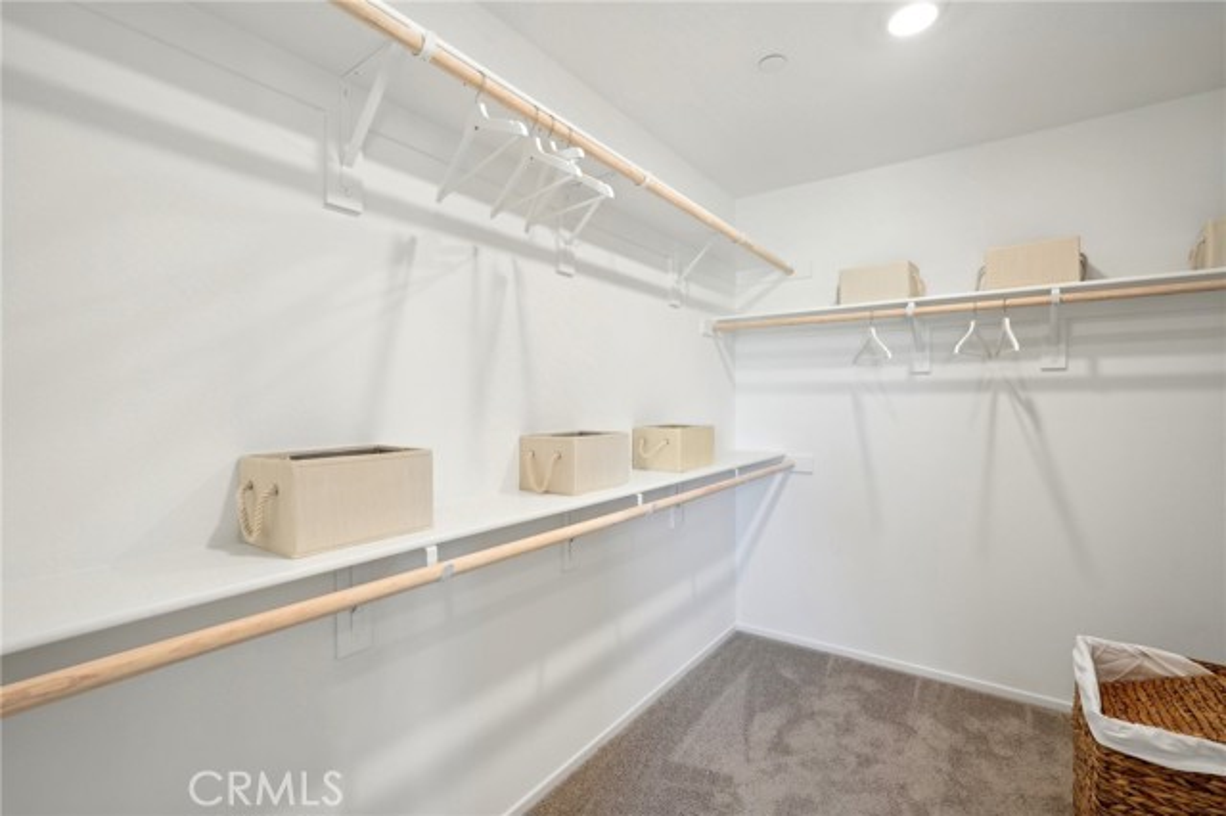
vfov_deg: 73.7
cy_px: 408
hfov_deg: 96.8
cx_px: 613
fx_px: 545
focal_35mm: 16
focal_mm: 16
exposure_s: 1/15
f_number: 8
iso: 400
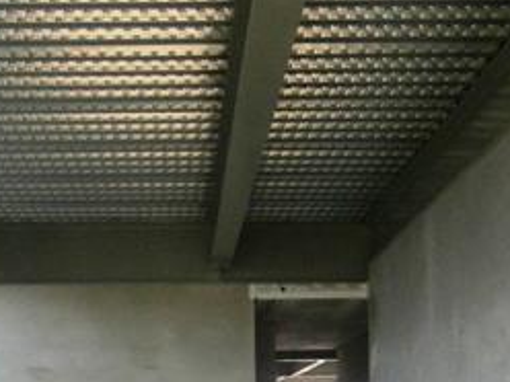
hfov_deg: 29.0
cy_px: 485
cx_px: 234
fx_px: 987
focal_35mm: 67
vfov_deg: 20.2
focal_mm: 4.7
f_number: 2.8
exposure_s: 1/250
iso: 320
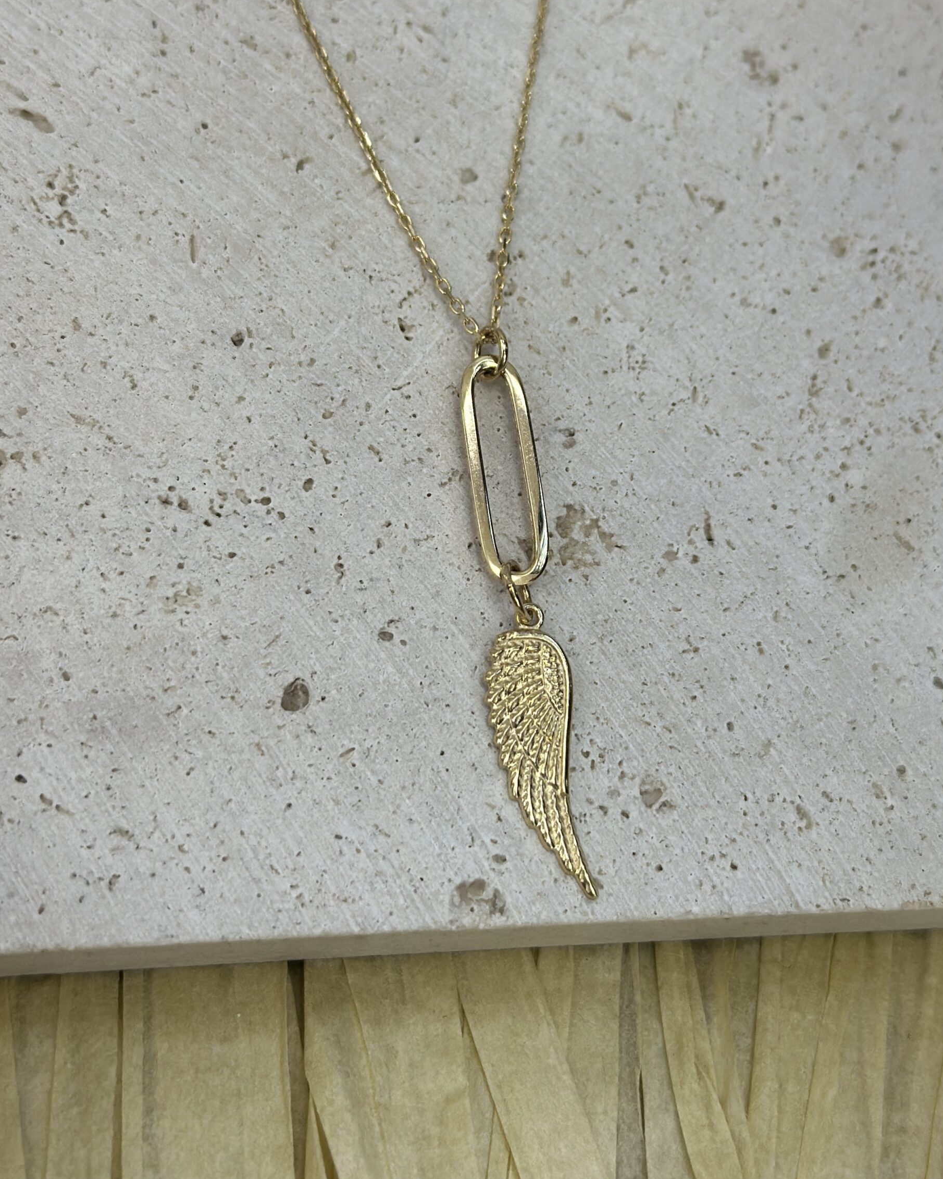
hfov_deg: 28.6
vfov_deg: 35.4
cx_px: 491
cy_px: 552
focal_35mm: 53
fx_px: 1849
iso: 80
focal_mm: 6.86
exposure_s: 1/458
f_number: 1.78
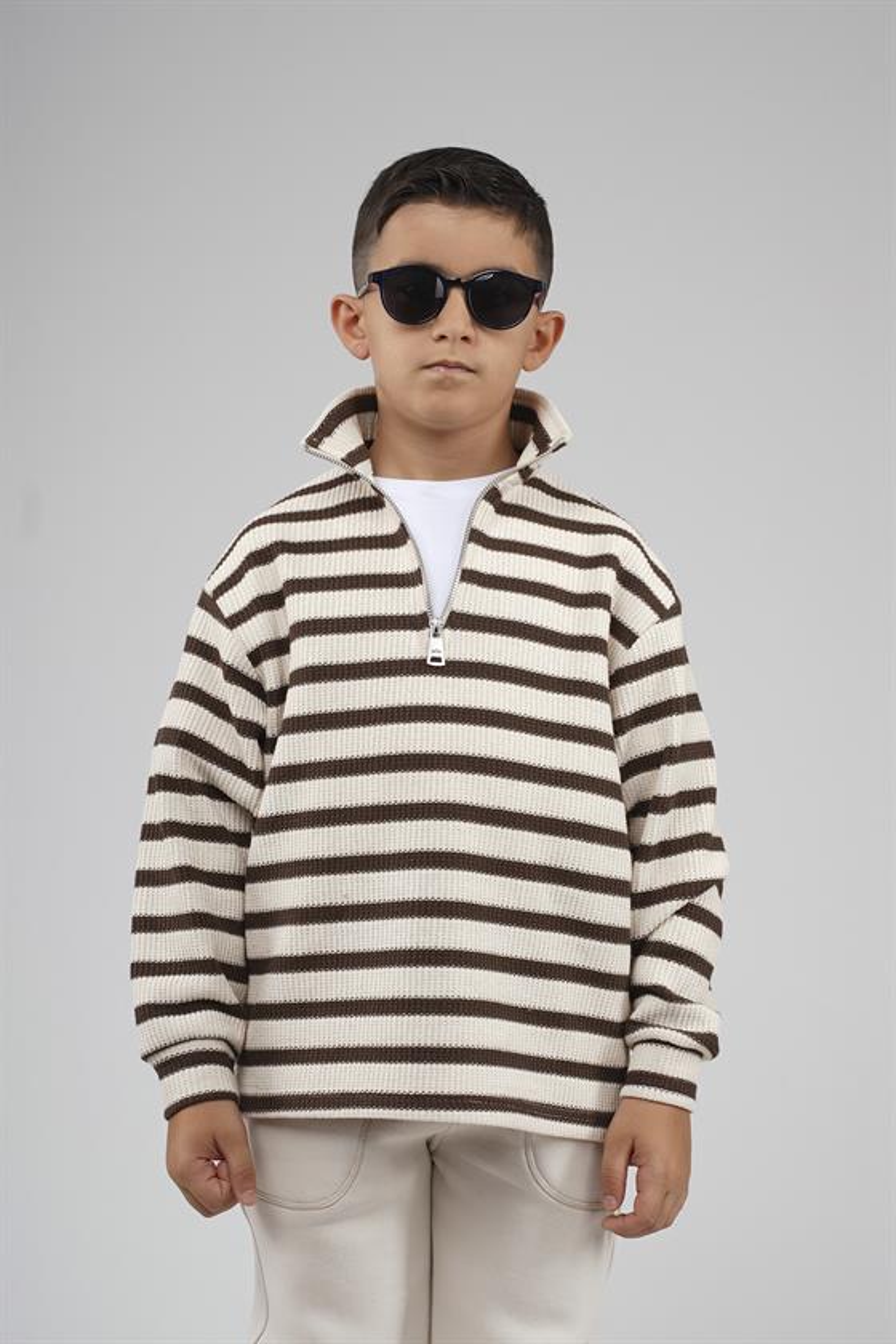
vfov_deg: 23.9
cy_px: 672
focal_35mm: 85
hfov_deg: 16.1
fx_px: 3173
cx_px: 448
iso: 64
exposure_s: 1/160
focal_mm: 57
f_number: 5
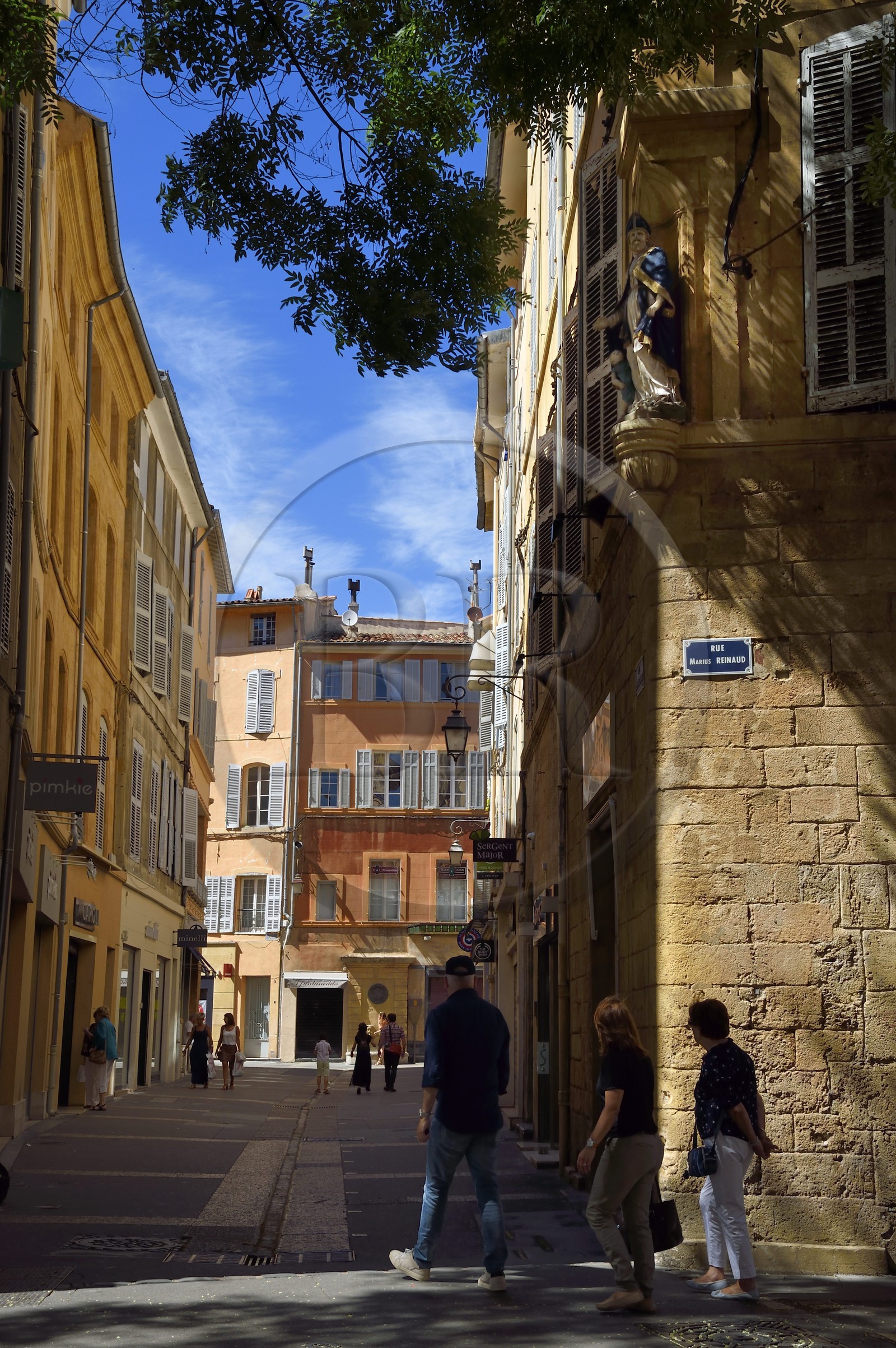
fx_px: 1720
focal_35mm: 46
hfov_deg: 29.2
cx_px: 448
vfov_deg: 42.8
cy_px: 674
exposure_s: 1/200
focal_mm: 46
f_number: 14
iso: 200
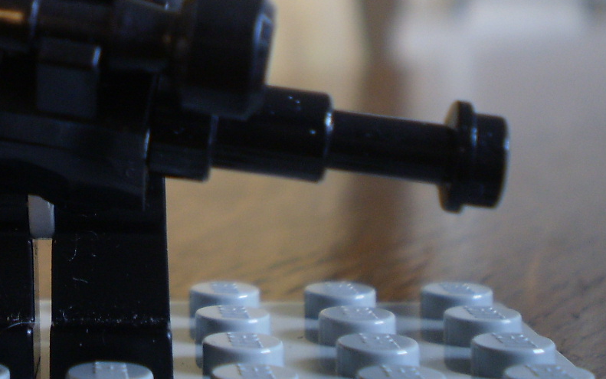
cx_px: 31
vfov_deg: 14.3
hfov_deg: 22.3
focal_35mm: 90
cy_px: -5
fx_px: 1487
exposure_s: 1/5
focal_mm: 7.4
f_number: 3.5
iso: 125
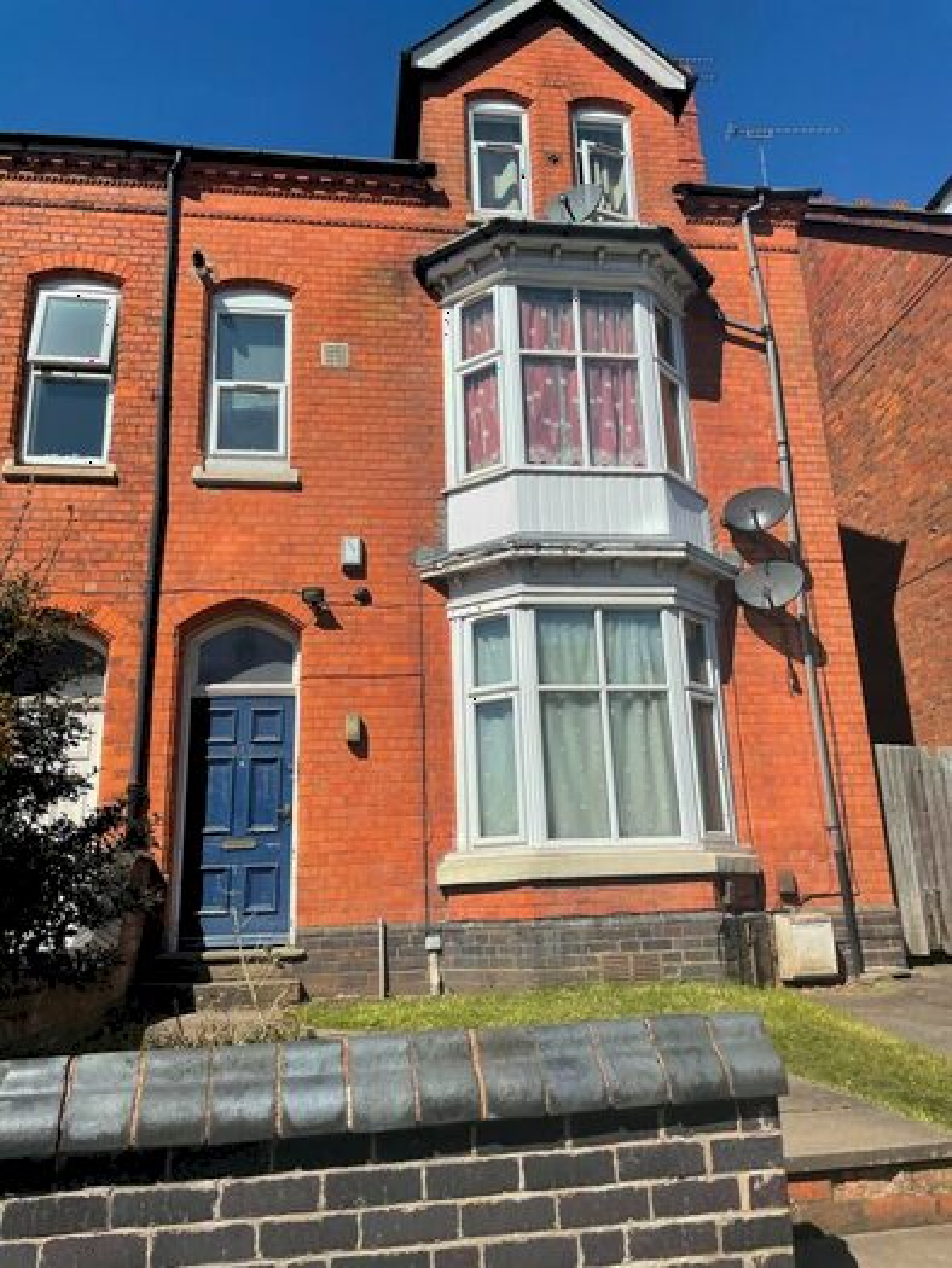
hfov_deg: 53.1
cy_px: 634
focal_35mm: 26
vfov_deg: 67.3
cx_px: 476
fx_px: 953
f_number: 1.6
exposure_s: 1/4831
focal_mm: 4.2
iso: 32
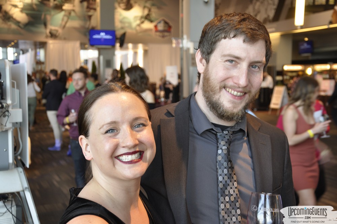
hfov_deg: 37.9
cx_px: 168
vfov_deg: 25.7
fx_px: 491
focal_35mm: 52
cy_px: 112
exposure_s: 1/20
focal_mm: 35
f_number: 5
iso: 400
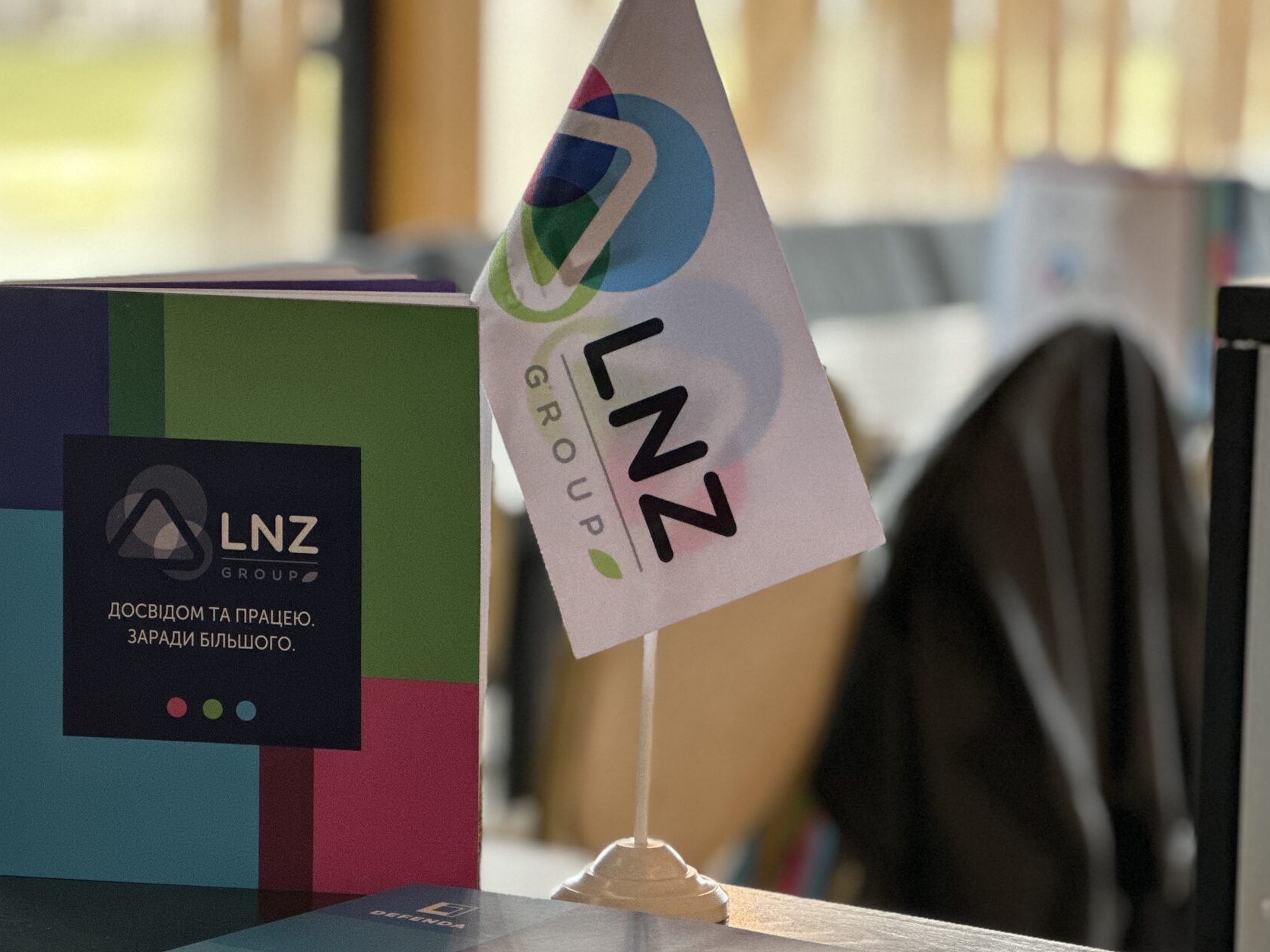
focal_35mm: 118
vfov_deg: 12.5
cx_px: 362
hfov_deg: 16.6
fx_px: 4329
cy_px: 648
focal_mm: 9
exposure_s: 1/121
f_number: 2.8
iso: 160
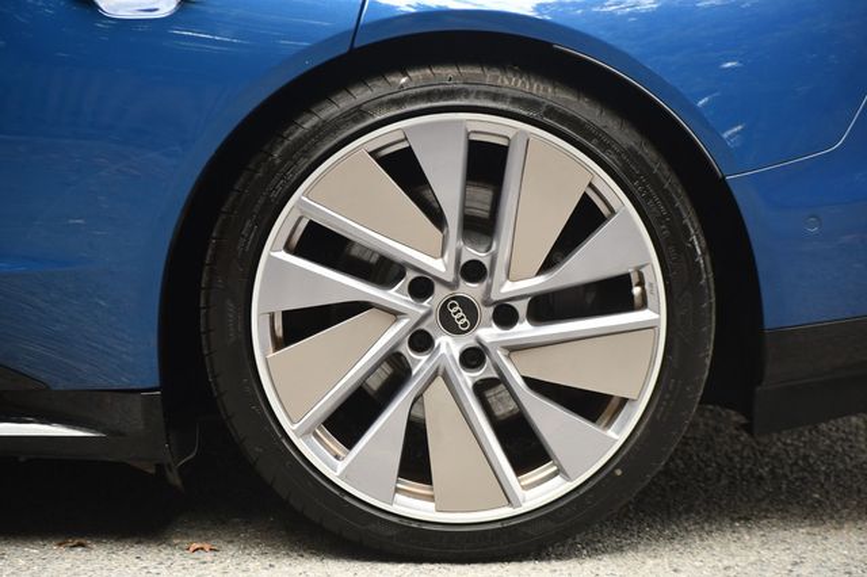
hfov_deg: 11.4
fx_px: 4333
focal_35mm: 180
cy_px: 288
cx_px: 434
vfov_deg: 7.6
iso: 800
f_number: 4.8
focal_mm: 120
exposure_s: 1/160
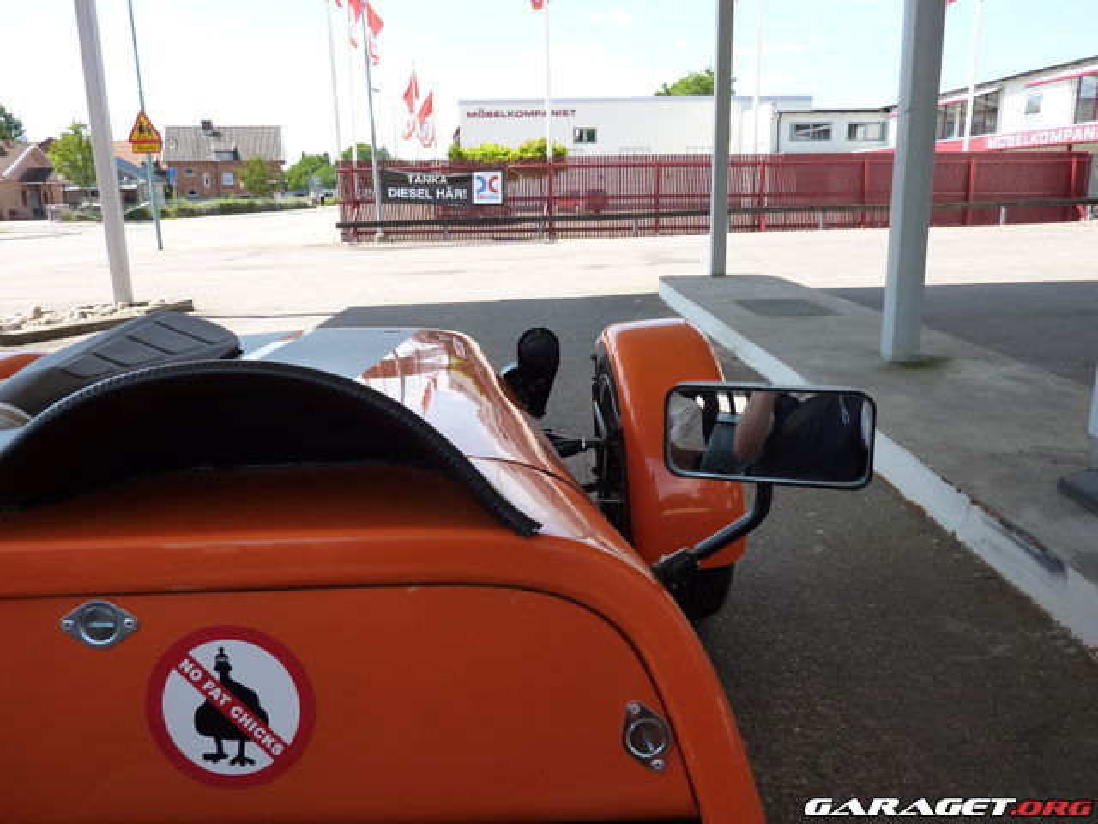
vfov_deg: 54.9
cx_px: 549
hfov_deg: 69.4
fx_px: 793
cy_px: 412
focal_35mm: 25
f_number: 4
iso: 125
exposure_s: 1/200
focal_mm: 4.1
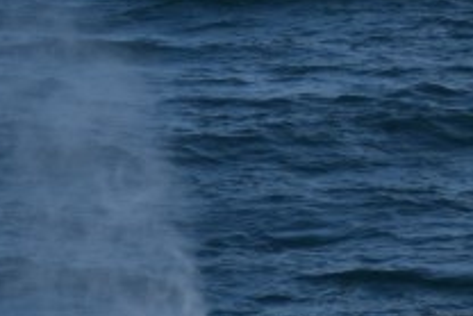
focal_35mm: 428
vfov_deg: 3.2
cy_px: 241
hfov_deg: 4.8
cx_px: 27
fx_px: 5622
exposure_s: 1/4000
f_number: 4
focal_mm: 55
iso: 200
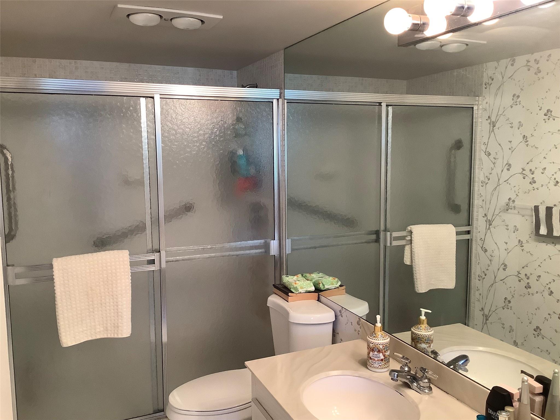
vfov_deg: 45.4
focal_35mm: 31
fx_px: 502
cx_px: 280
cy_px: 210
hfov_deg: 58.4
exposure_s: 1/50
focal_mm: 3.3
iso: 160
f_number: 2.4
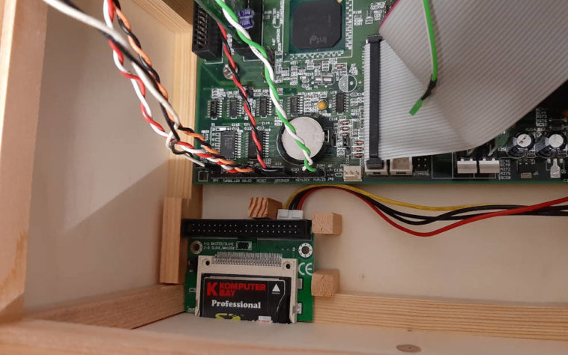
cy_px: 180
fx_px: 449
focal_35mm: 29
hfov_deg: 64.6
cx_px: 287
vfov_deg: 43.2
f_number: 1.7
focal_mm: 3.93
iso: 400
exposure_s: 1/20
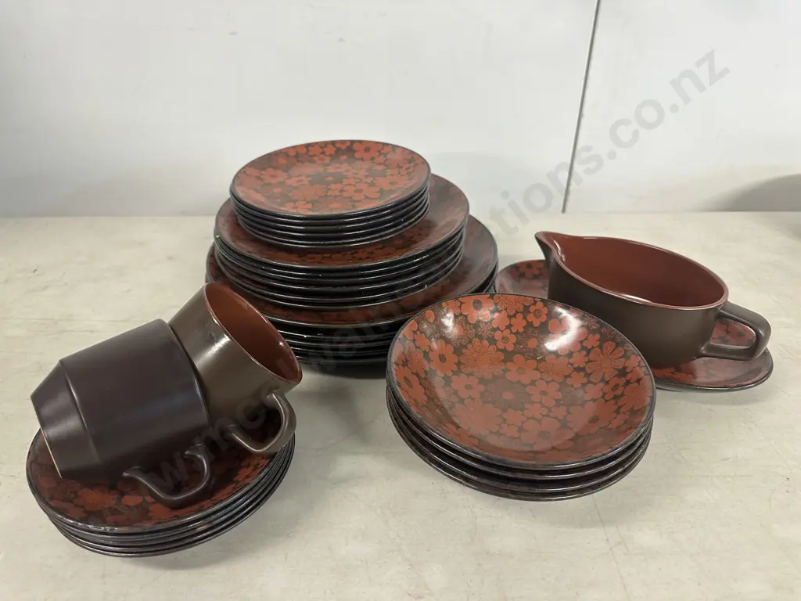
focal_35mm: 24
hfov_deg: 71.6
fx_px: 555
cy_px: 300
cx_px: 400
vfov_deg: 56.8
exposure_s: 1/50
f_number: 1.78
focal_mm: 6.86
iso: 160
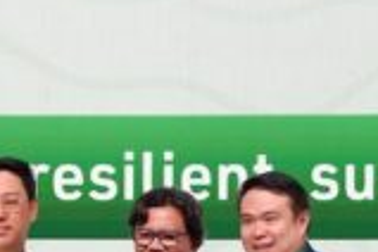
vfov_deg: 2.1
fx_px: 6898
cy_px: 296
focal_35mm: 657
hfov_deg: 3.1
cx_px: -29
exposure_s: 1/300
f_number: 4.5
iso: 2000
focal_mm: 100
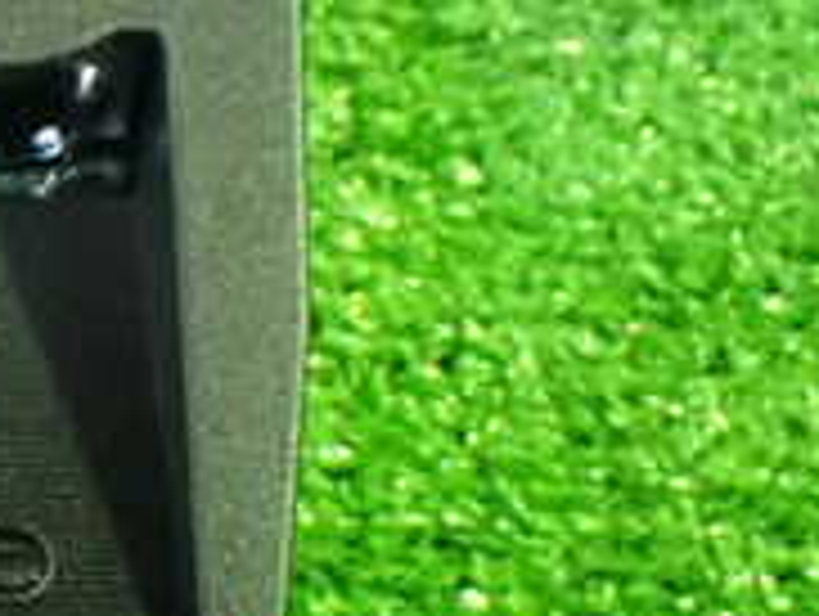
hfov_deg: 13.7
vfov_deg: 11.0
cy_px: 364
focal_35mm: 135
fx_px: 3198
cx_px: -441
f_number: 2.8
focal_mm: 7.31
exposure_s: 1/25
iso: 1600
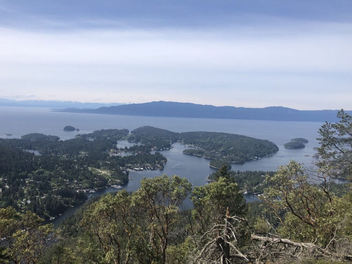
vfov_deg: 49.7
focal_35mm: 28
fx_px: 285
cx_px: 176
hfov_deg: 63.4
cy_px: 132
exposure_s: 1/2525
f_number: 1.8
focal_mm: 3.99
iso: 20
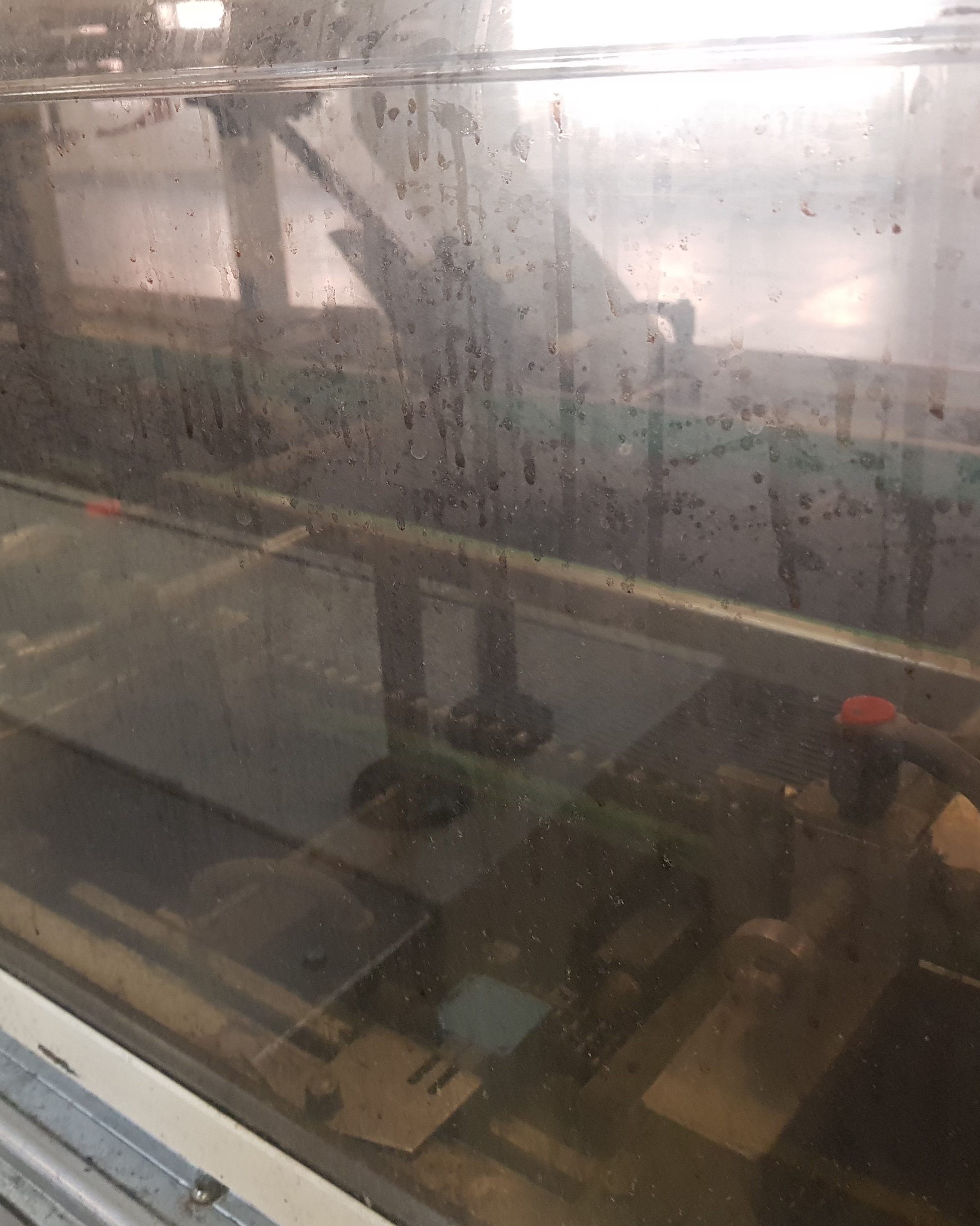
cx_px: 408
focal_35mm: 34
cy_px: 615
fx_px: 1233
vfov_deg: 52.8
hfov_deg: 43.2
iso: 250
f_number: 1.7
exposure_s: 1/33
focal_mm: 4.3
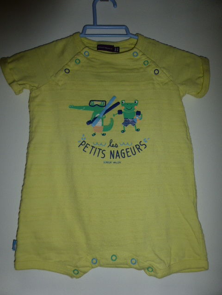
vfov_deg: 69.4
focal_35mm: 25
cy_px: 148
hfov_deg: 54.9
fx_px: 214
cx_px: 111
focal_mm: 4.3
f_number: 3.3
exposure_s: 1/60
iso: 100
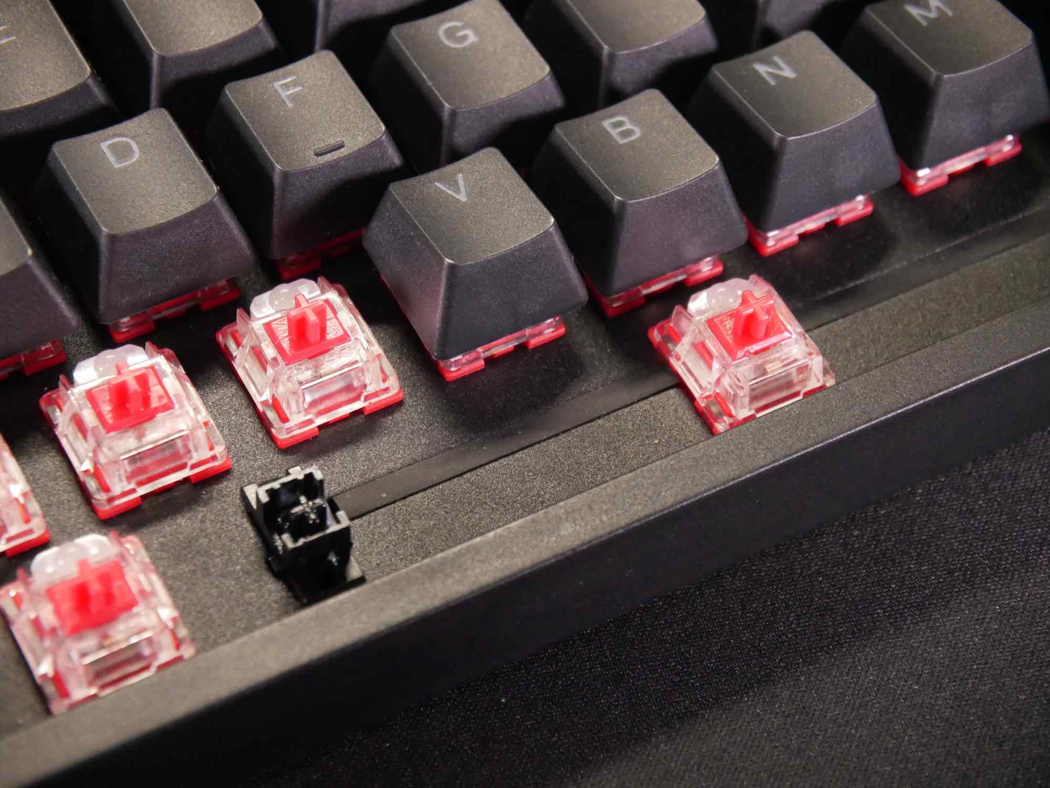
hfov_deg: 23.3
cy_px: 394
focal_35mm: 84
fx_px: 2549
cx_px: 525
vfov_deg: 17.6
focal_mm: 42
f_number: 5.6
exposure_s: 1/100
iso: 3200
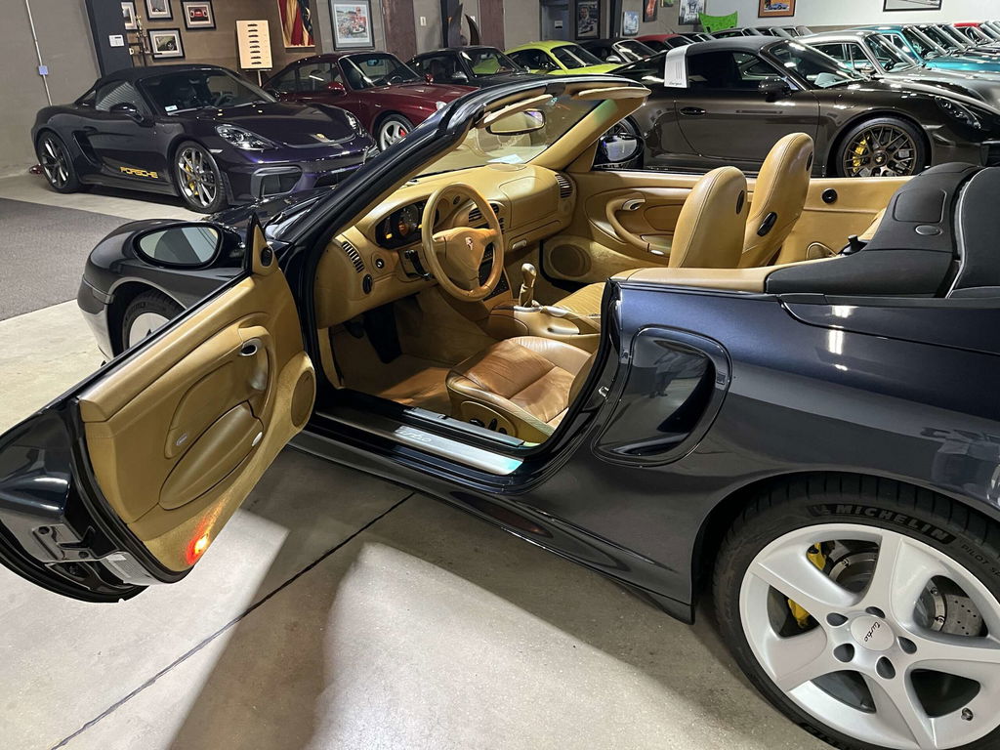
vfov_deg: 53.1
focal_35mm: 26
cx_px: 500
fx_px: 751
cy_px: 375
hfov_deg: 67.3
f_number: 1.6
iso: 500
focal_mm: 5.1
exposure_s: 1/40
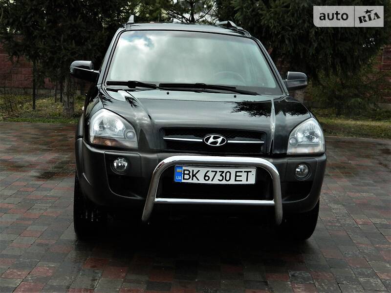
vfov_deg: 25.7
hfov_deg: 33.8
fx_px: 644
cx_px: 196
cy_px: 146
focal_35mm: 57
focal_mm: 10.2
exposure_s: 1/400
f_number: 3.8
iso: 400
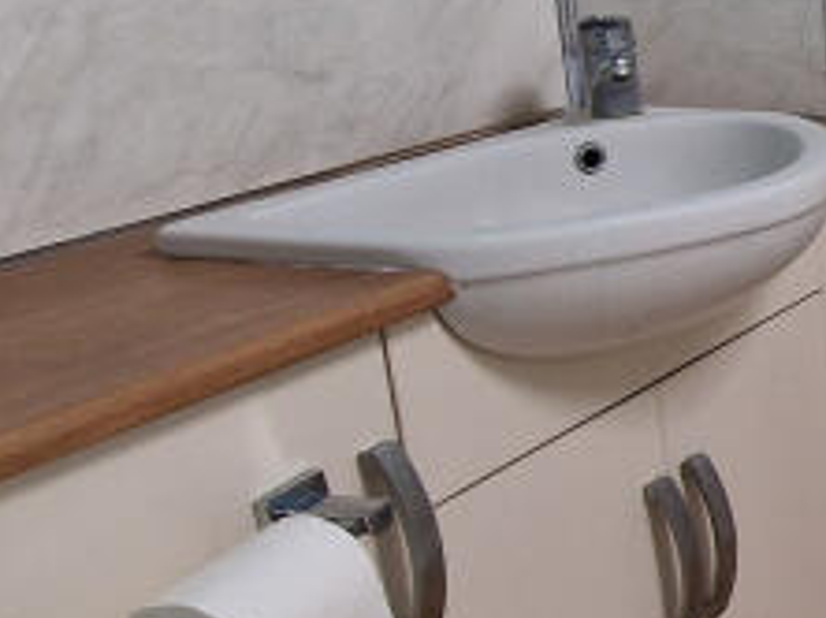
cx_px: 1544
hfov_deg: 20.5
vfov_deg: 24.3
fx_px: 1430
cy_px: 220
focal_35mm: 60
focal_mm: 2.2
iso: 100
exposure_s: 1/100
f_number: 2.2
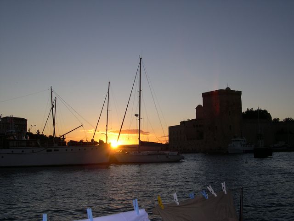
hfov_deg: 49.0
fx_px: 323
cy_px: 110
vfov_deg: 37.7
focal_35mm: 38
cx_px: 147
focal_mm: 8
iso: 141
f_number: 7.6
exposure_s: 1/157
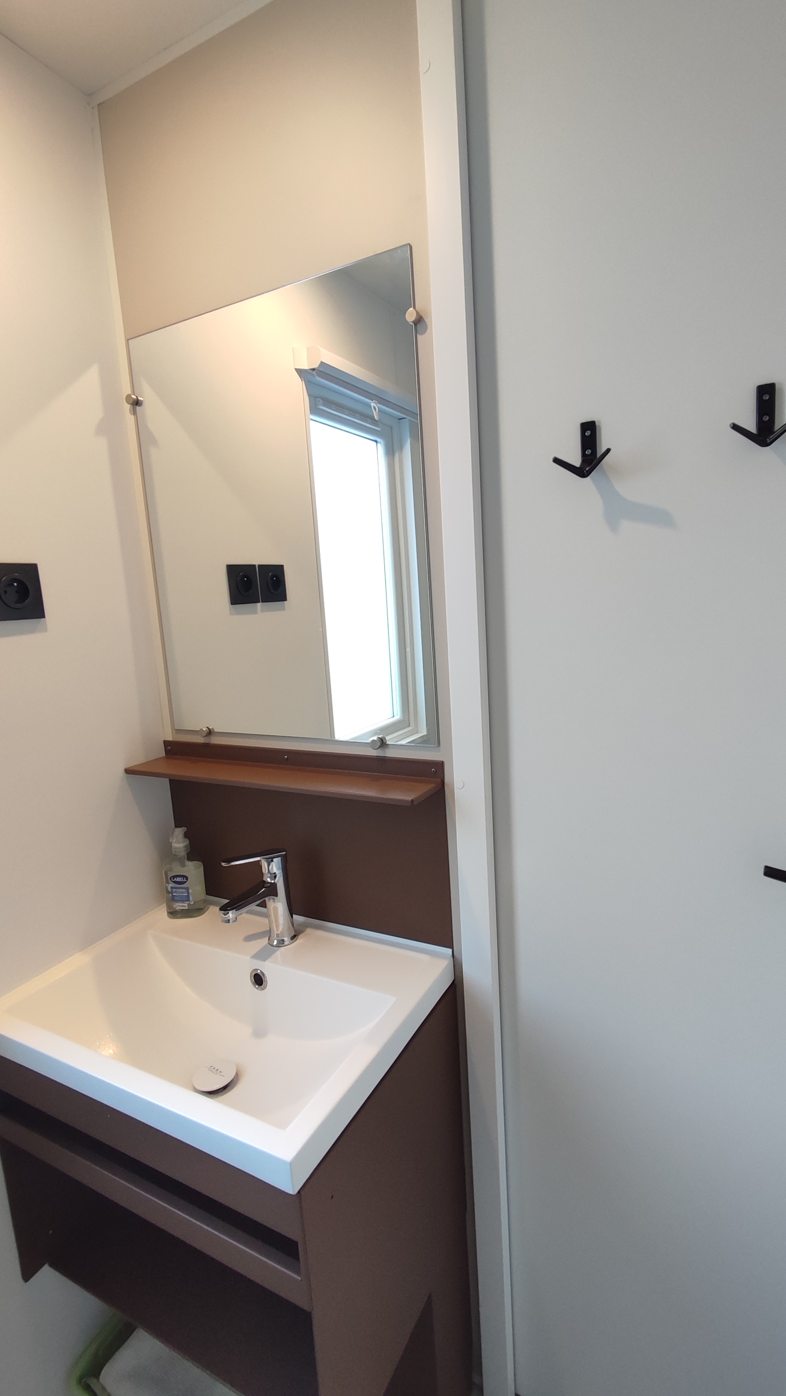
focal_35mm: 18
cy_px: 689
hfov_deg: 61.0
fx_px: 667
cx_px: 421
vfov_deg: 92.7
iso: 227
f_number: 2.2
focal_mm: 1.65
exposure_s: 1/50
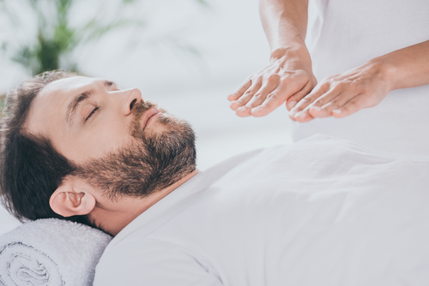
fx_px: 1490
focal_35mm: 125
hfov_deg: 16.4
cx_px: 214
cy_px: 143
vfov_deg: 11.0
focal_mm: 125
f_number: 4
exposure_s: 1/160
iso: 125
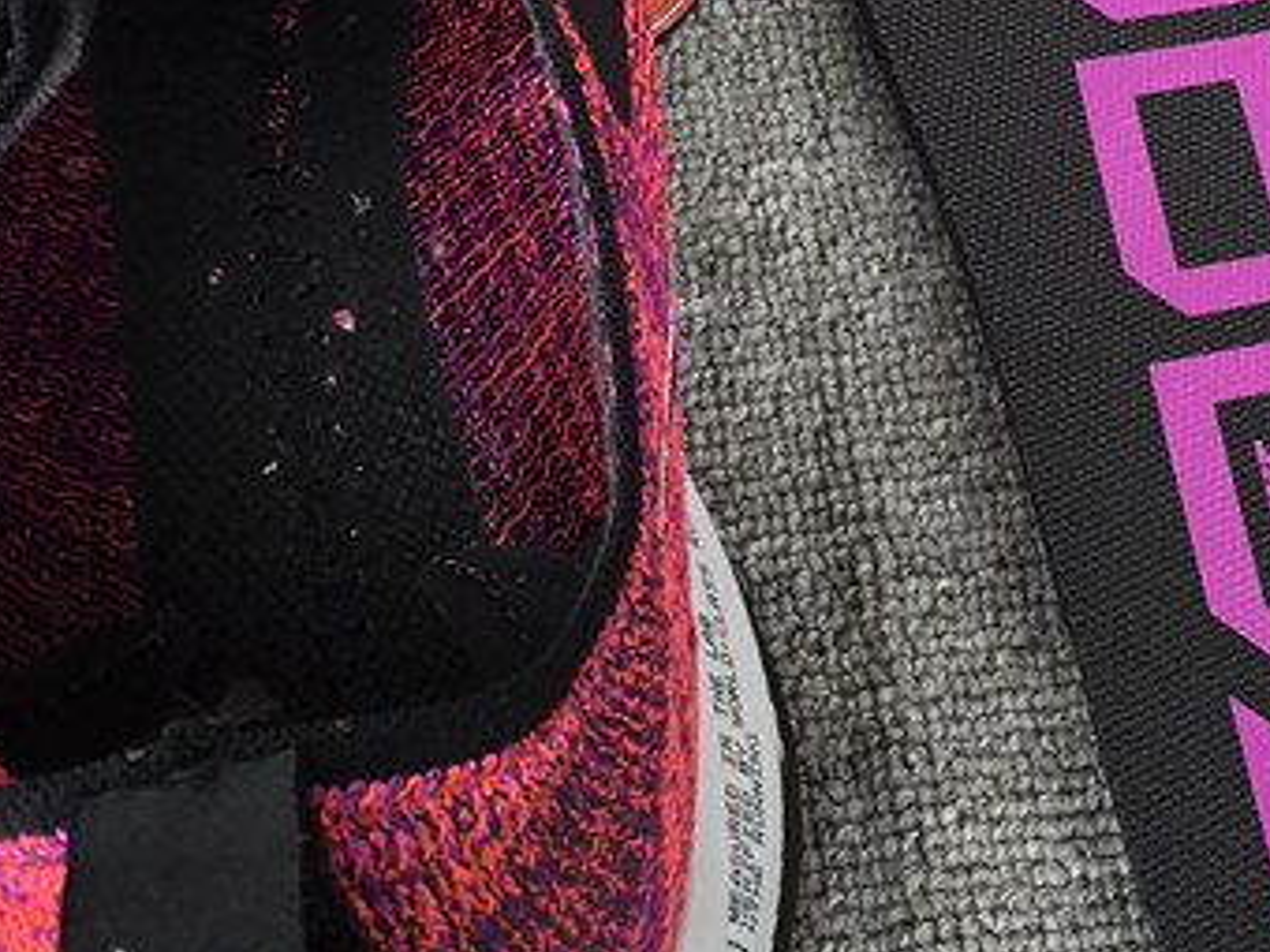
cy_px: 166
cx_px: 997
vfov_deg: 17.8
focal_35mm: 82
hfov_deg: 23.5
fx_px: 3008
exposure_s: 1/175
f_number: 2.4
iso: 25
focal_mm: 3.3
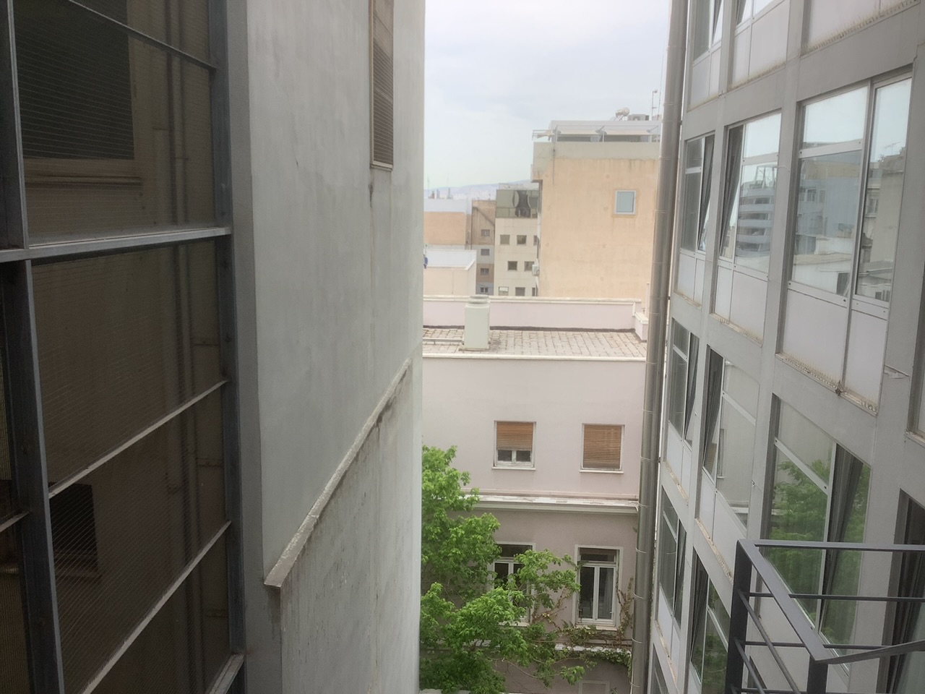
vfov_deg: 45.4
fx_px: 828
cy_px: 347
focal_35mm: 31
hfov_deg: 58.4
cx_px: 462
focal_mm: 3.3
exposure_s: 1/362
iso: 25
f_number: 2.4
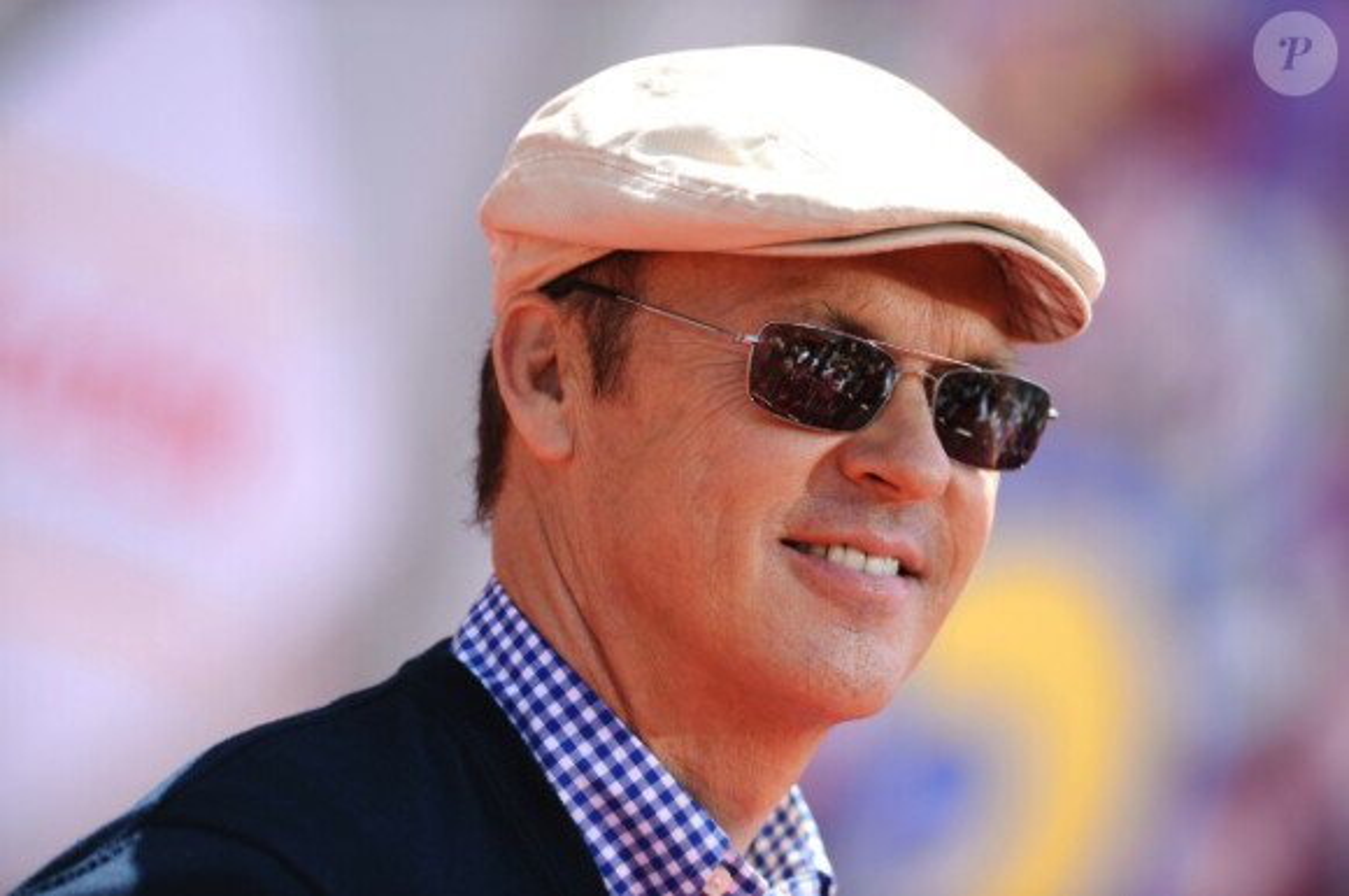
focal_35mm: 300
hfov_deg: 6.9
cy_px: 448
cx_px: 674
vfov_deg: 4.6
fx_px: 11226
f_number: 4
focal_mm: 300
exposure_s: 1/2000
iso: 400
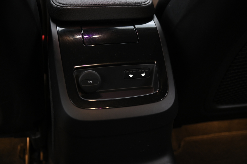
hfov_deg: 44.5
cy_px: 82
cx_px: 124
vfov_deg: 30.5
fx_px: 302
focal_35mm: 44
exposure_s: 1/10
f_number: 4
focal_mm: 44
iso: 2000
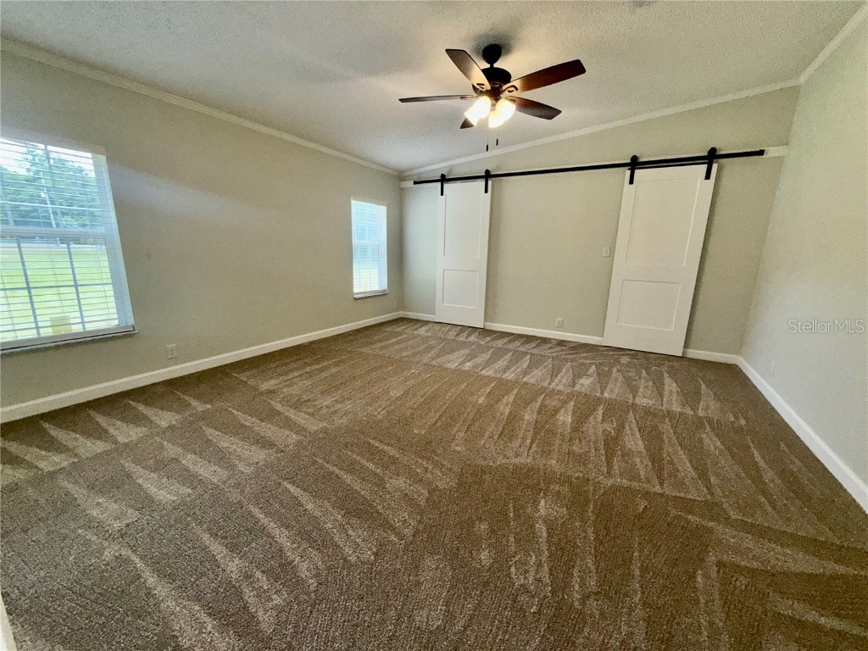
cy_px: 326
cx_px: 434
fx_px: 351
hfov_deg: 102.1
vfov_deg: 85.7
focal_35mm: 14
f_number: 2.2
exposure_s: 1/122
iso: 64
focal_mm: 2.22
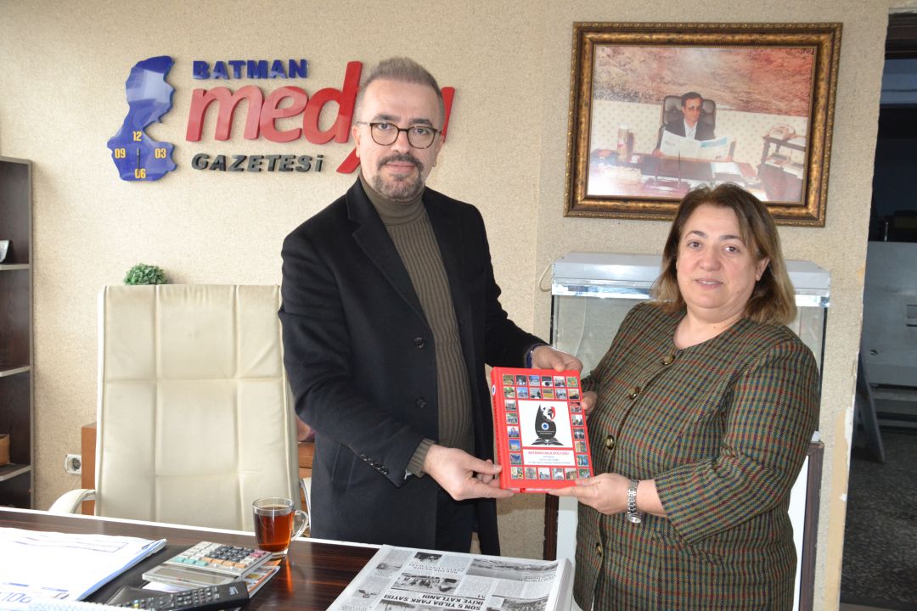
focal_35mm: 33
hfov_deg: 57.2
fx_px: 841
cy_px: 306
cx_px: 458
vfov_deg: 40.0
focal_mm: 22
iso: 1600
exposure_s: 1/60
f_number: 3.8
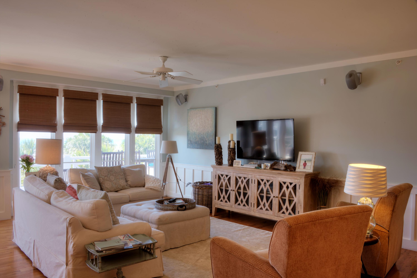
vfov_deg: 46.4
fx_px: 324
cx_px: 208
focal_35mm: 28
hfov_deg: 65.5
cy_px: 139
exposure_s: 1.3
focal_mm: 28
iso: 100
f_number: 22
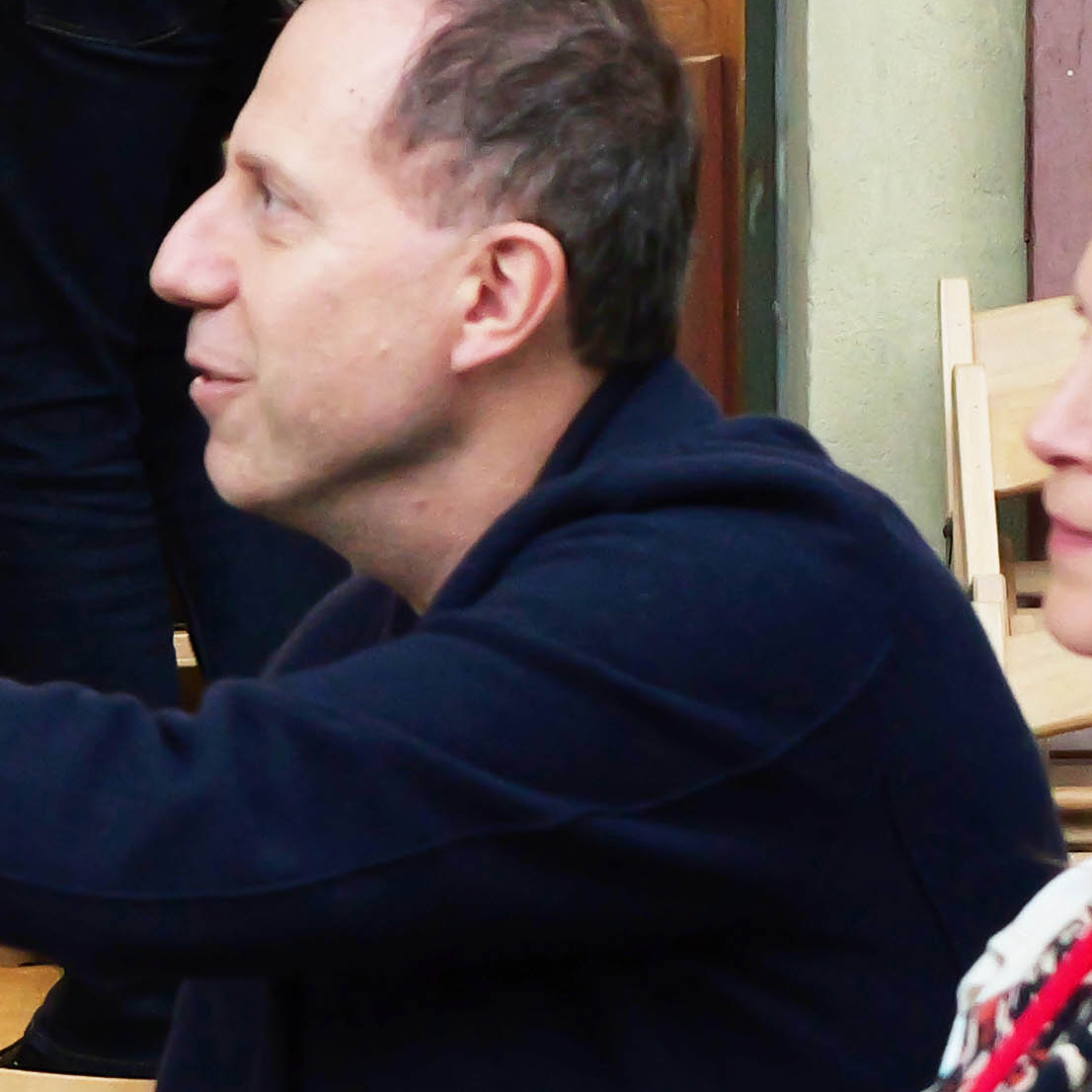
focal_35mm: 314
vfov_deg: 5.6
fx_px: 11207
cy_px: 644
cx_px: -632
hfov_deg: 5.5
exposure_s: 1/60
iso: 800
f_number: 3.9
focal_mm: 34
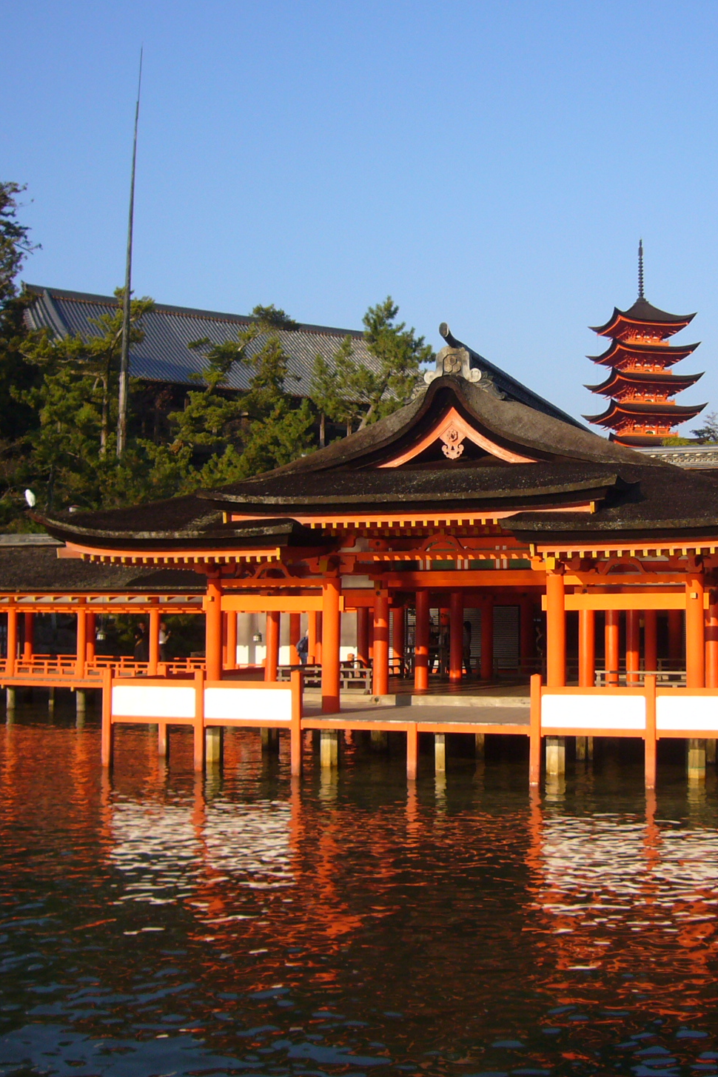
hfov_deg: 32.2
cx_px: 514
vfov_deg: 47.4
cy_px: 546
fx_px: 1226
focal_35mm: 41
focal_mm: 4.6
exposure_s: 1/200
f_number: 5.6
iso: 80
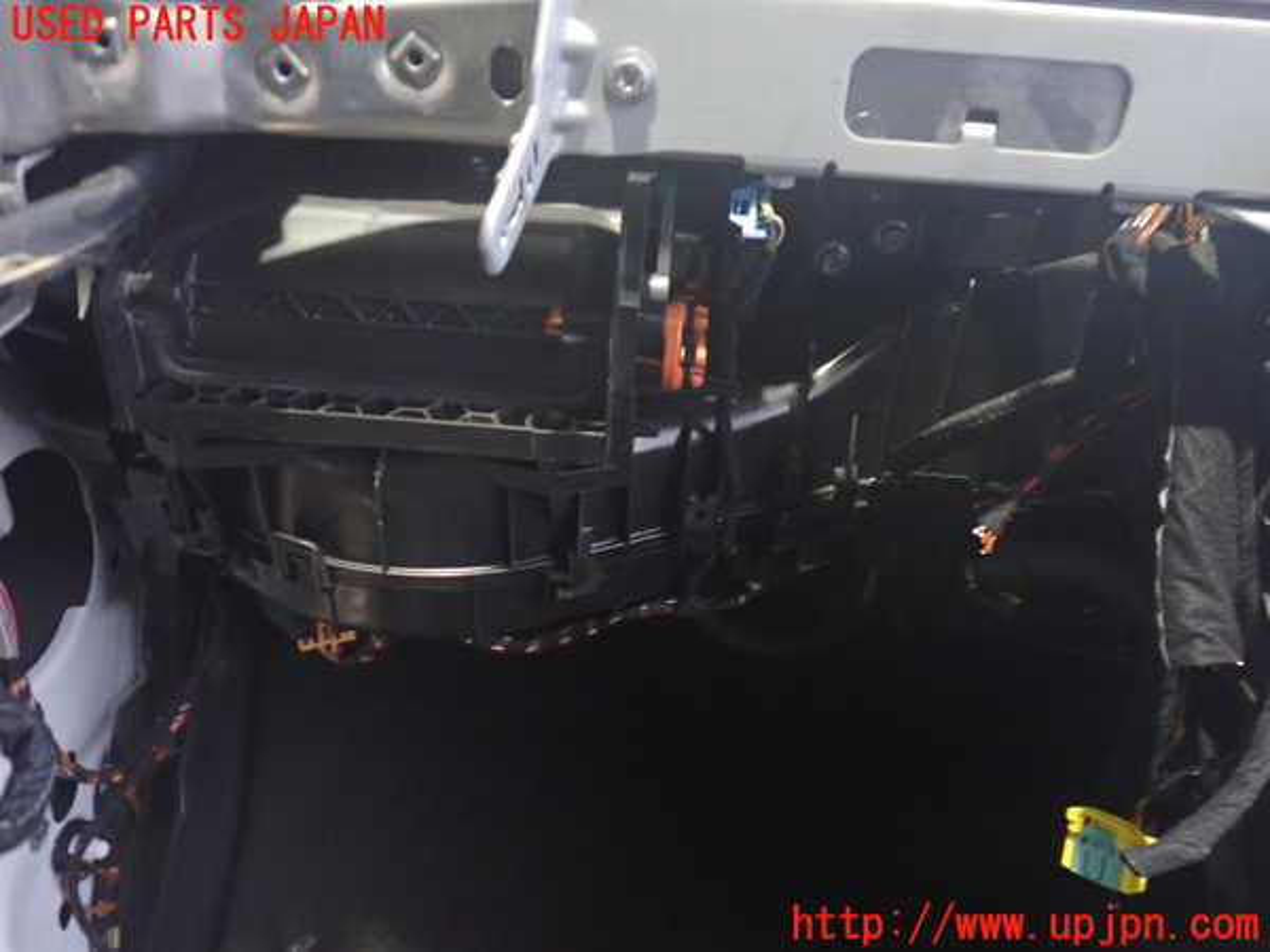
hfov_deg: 60.0
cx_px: 635
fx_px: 1101
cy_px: 476
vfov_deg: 46.8
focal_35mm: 30
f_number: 2.3
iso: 800
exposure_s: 1/15
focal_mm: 5.4
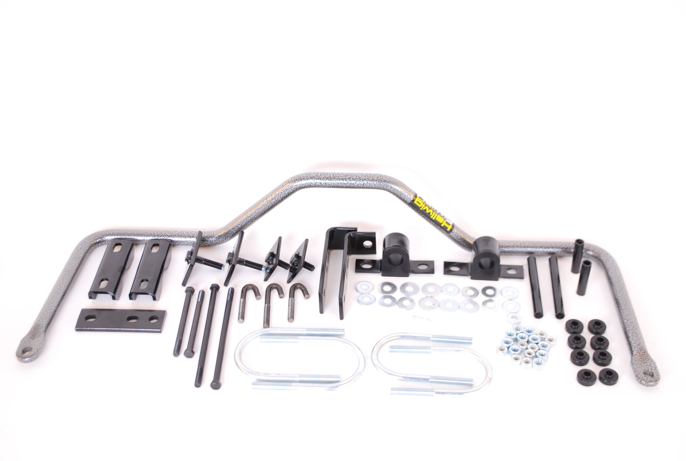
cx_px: 343
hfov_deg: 41.0
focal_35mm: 48
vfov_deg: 28.2
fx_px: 917
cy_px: 230
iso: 400
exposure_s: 1/60
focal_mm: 32
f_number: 5
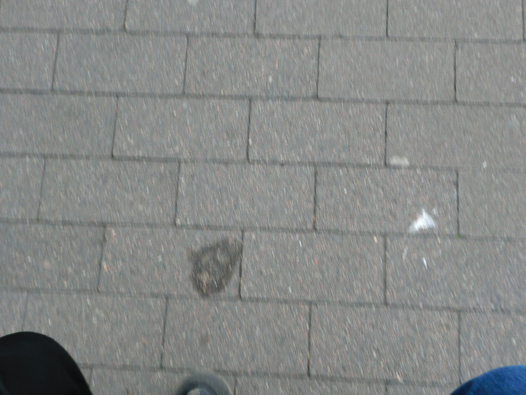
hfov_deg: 41.2
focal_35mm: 46
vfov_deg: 31.5
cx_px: 265
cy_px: 195
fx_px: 699
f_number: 4.3
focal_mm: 8.2
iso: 125
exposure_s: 1/250
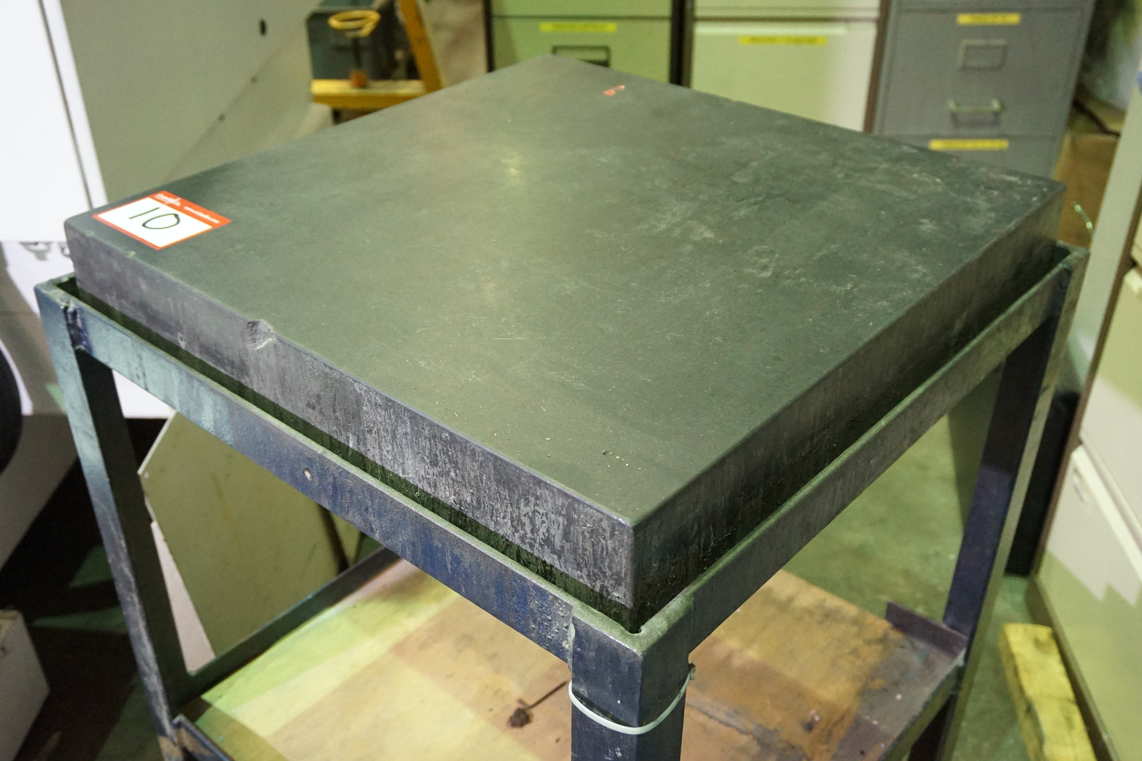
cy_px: 380
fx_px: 1094
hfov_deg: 55.1
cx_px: 571
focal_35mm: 34
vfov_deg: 38.4
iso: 3200
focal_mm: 23
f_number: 4.5
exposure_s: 1/40
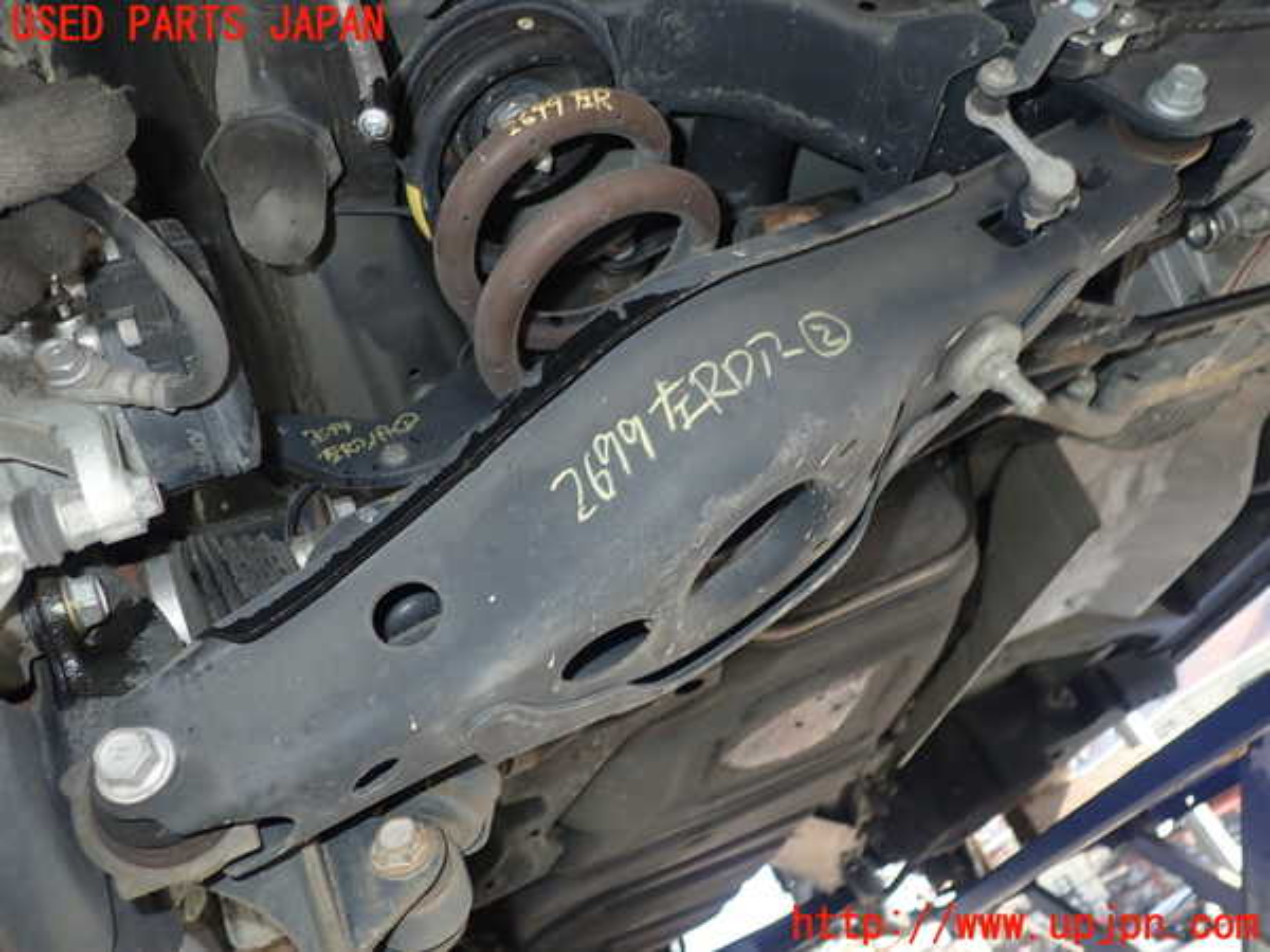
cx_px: 635
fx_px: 1101
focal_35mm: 30
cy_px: 476
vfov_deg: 46.8
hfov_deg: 60.0
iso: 160
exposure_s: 1/30
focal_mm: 5.5
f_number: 6.3
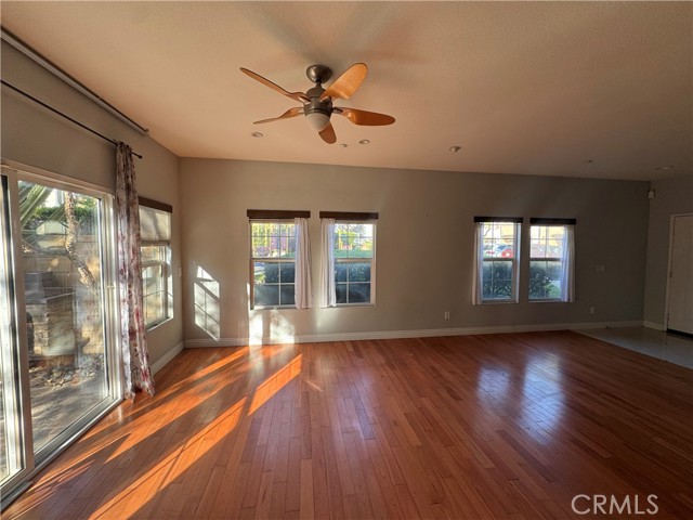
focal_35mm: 14
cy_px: 260
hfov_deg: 102.1
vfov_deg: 85.7
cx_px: 346
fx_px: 280
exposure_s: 1/99
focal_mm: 2.22
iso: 40
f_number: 2.2
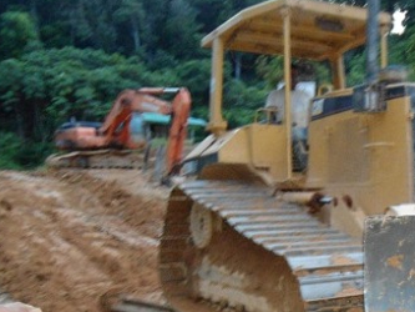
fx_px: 600
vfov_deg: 27.8
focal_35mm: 50
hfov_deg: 37.0
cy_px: 292
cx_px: 323
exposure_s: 1/30
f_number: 2.8
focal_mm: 4.7
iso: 400
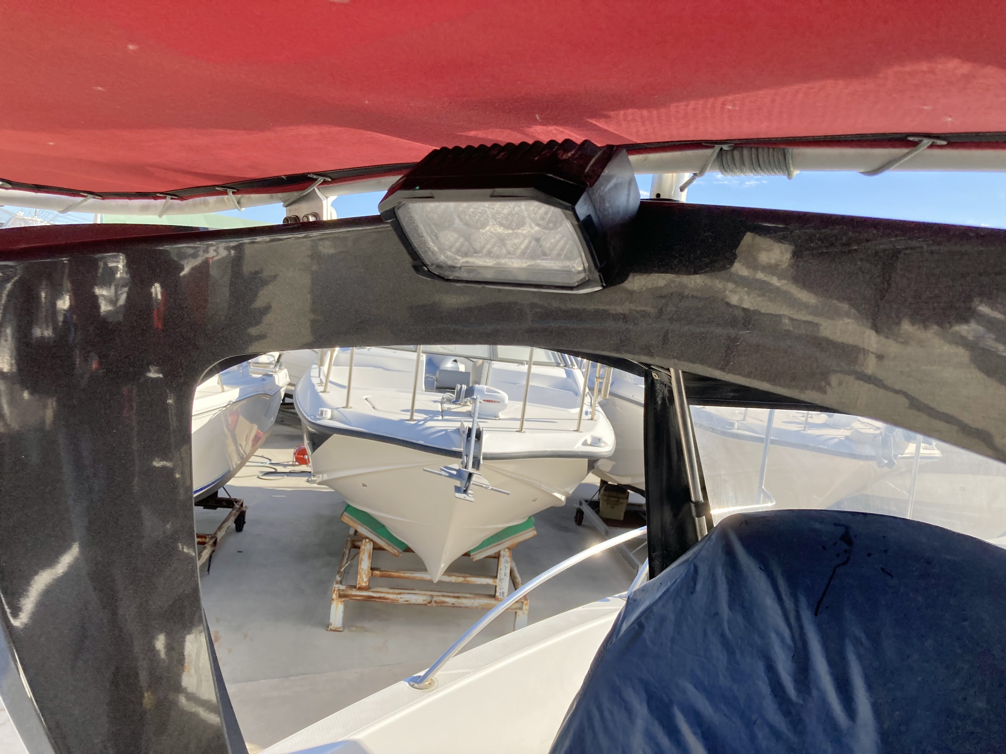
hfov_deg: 63.4
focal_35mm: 28
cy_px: 377
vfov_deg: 49.7
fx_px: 814
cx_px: 503
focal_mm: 3.99
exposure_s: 1/759
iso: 20
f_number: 1.8
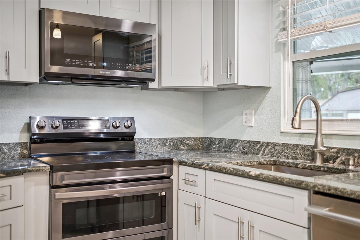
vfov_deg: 33.4
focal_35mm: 40
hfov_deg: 48.5
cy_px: 120
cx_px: 180
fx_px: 400
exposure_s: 1/80
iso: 800
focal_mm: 40
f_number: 2.5
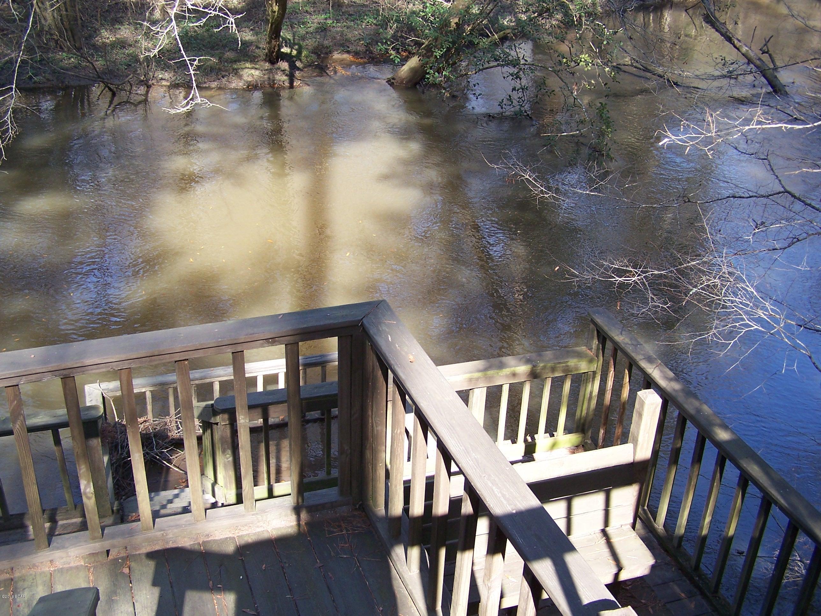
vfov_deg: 37.7
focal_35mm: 38
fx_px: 901
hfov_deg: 49.0
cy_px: 308
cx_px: 410
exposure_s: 1/160
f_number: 2.8
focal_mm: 6.3
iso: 80
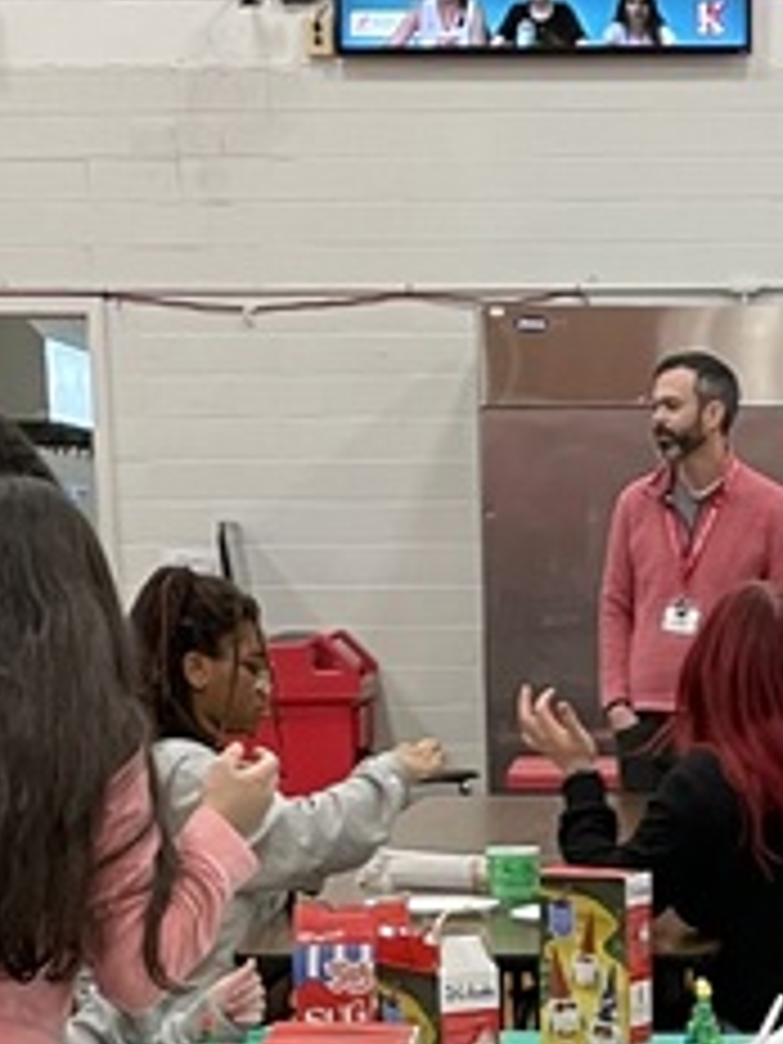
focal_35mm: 115
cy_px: 1674
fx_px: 3468
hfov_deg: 12.8
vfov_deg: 15.5
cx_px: 639
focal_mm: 4.2
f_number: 1.6
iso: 100
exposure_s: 1/60
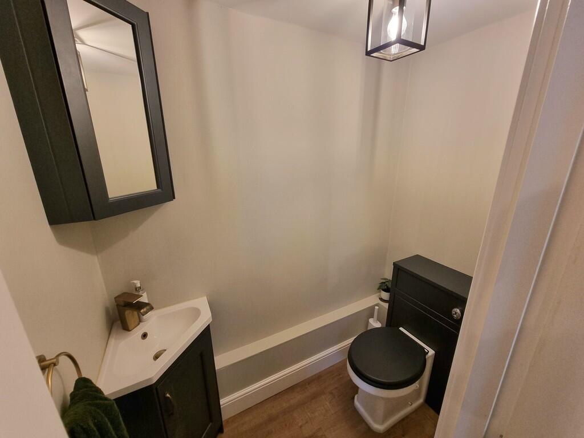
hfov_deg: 106.2
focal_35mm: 13
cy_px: 219
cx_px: 292
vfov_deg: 89.9
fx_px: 219
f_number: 2.2
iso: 250
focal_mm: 2.2
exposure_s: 1/53.2
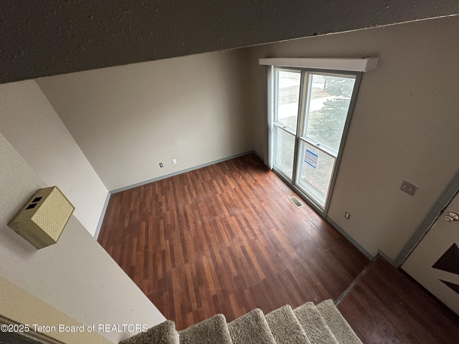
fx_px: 186
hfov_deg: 102.1
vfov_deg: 85.7
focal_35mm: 14
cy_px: 172
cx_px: 230
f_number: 2.2
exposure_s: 1/99
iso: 320
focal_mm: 2.22
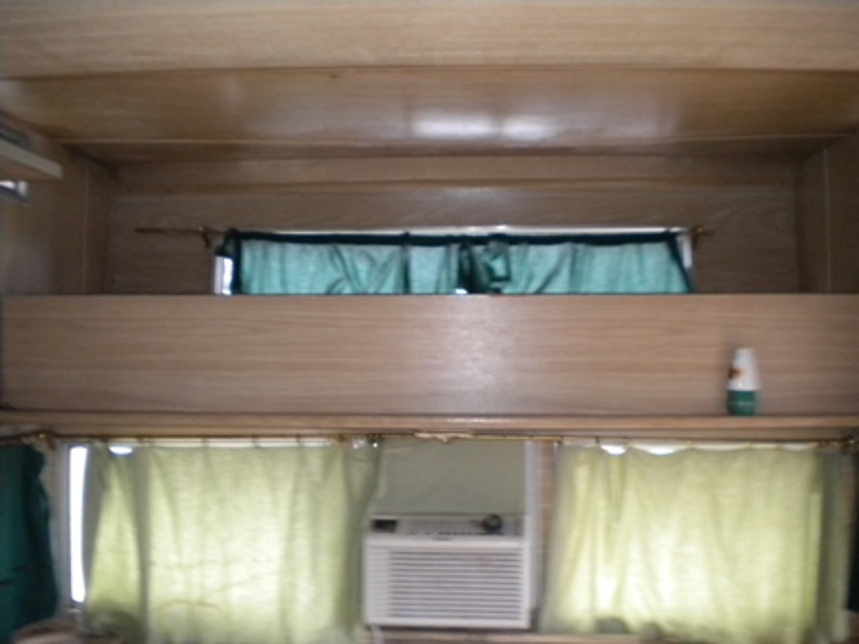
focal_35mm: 35
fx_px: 869
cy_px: 322
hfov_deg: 52.6
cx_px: 430
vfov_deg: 40.7
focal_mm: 6.3
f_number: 3.1
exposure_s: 1/30
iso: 400
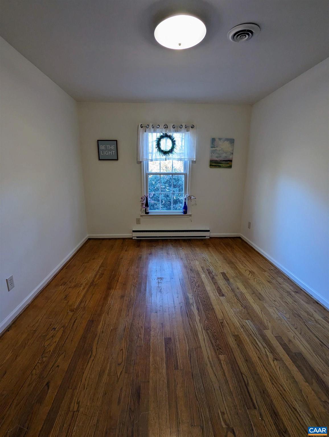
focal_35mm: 16
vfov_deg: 94.4
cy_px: 218
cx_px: 164
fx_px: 202
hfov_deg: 78.2
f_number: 2.2
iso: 146
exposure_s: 1/40
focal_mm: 2.35
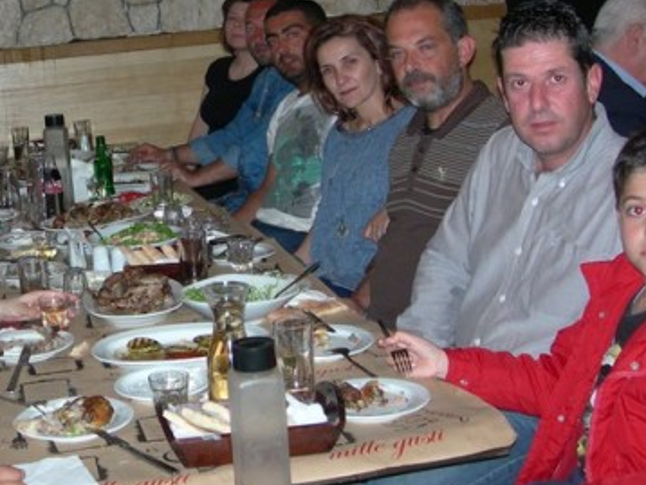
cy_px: 149
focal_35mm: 70
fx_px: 1307
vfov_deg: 20.9
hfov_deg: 27.3
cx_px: 148
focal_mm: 7.8
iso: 107
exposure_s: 1/60.1
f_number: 2.8
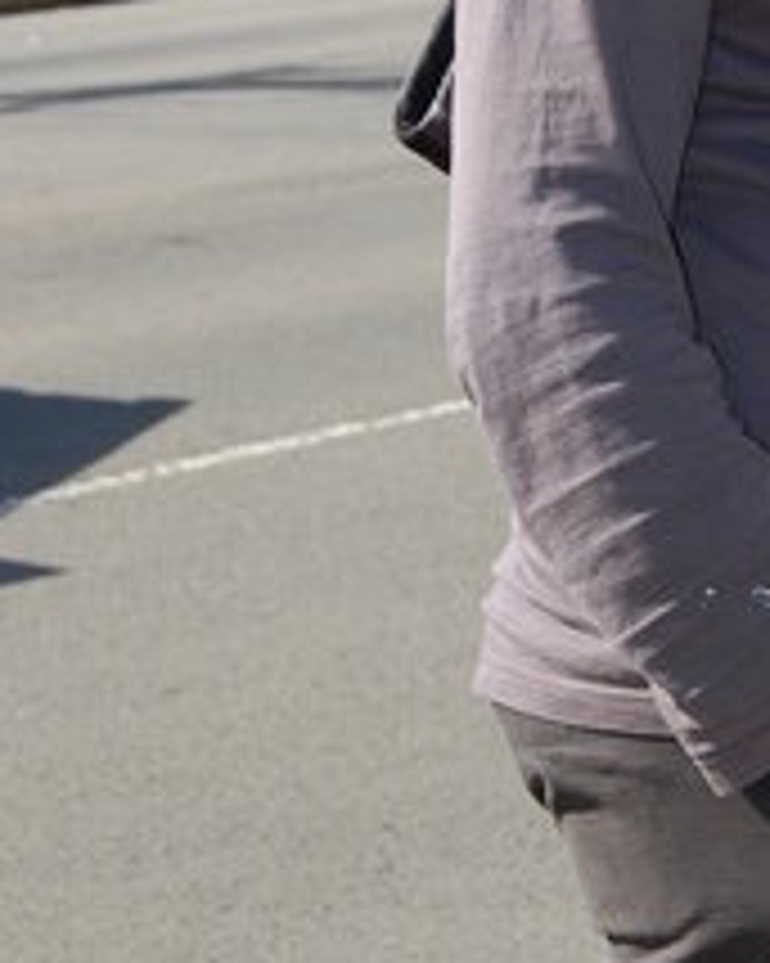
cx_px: 513
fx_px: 4076
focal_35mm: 143
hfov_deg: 10.8
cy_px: 400
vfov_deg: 13.5
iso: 200
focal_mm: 34
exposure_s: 1/500
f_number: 5.6
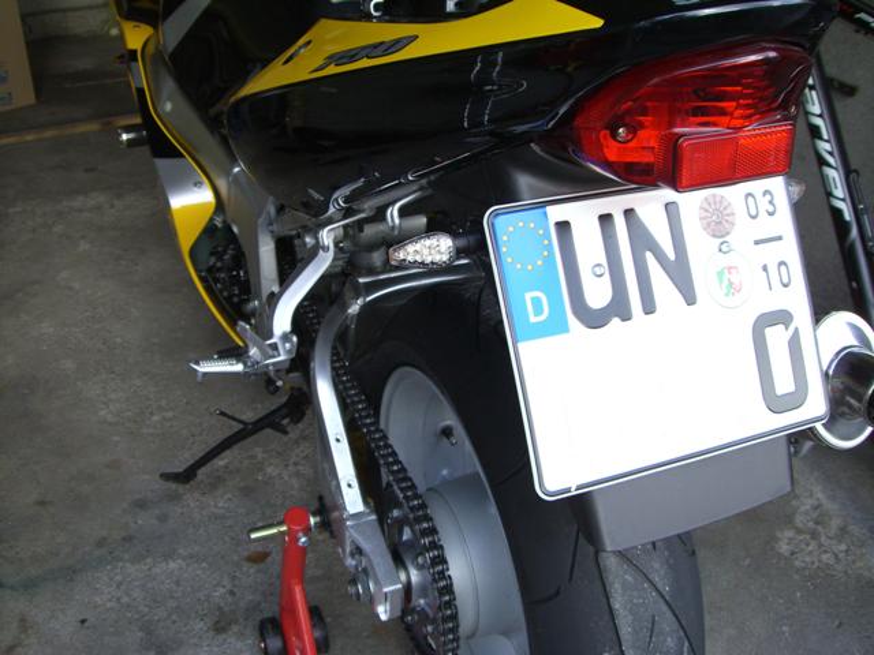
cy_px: 328
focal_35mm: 38
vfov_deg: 37.7
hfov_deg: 49.0
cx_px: 437
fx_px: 959
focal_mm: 6.2
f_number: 2.7
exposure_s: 1/160
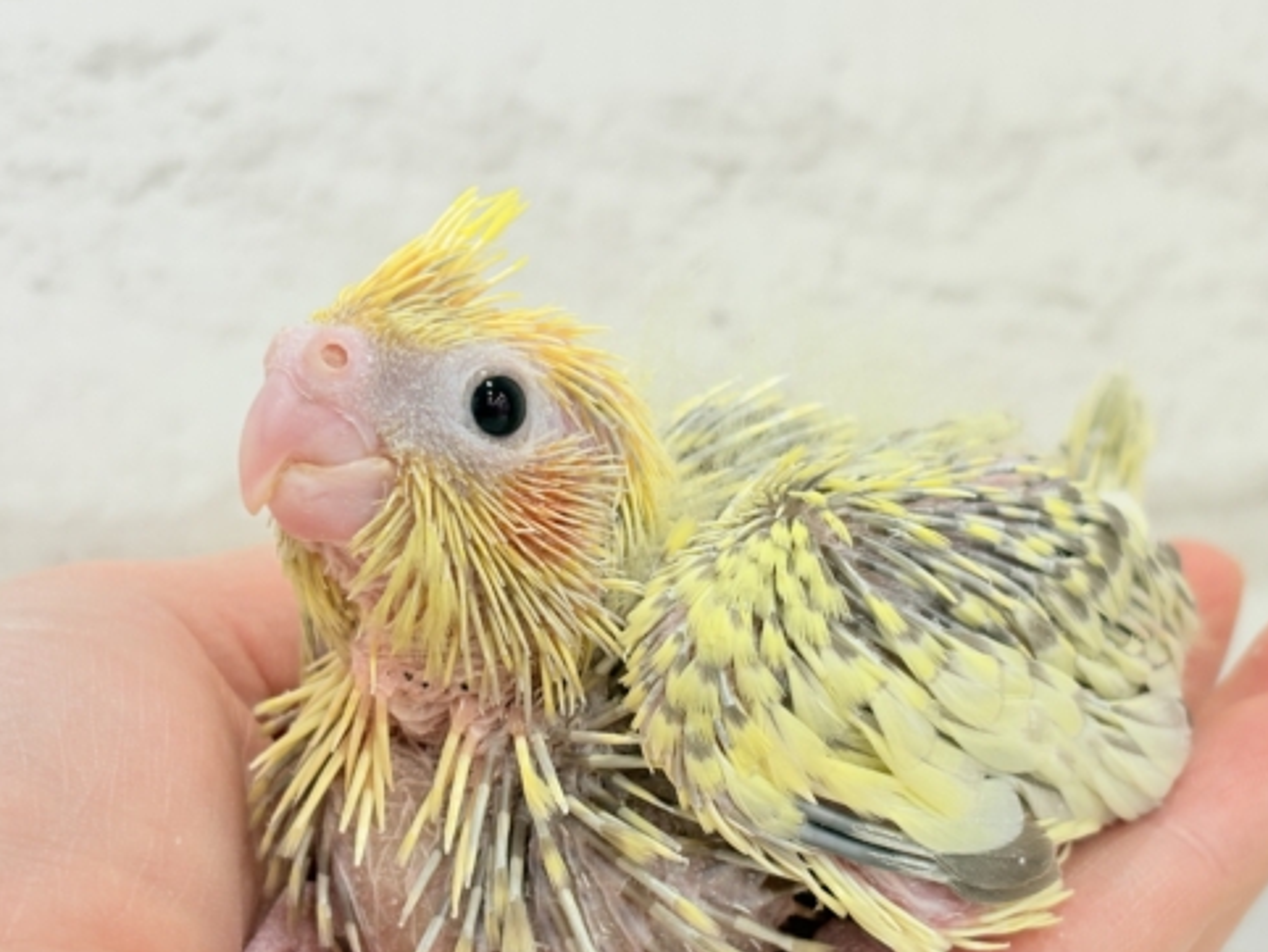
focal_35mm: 69
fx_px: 2529
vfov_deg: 21.3
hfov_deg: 28.1
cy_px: 576
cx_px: 723
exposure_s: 1/50
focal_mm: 5.96
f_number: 1.6
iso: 50
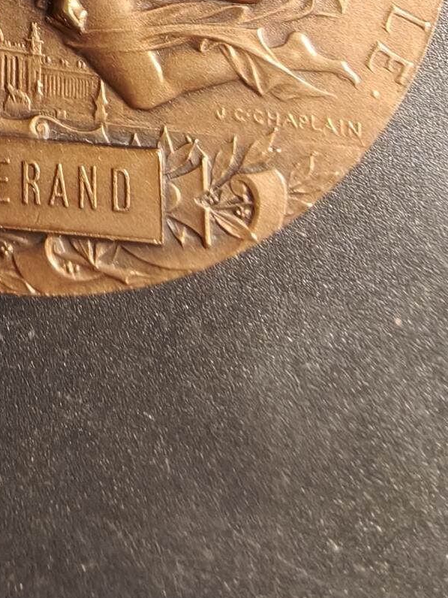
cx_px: 7
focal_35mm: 52
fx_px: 897
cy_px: -62
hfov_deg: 26.6
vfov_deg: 32.4
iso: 160
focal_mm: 2.32
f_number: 2
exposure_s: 1/52
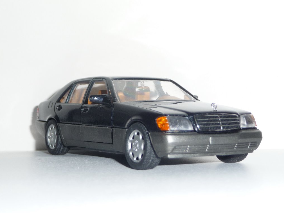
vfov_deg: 20.2
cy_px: 107
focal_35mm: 73
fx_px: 599
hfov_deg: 26.7
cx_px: 143
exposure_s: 1/40
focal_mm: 12.2
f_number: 4.6
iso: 100
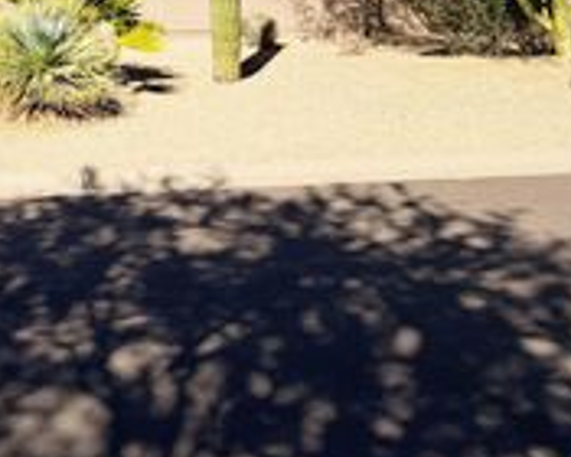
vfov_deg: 21.0
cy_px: -113
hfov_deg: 25.2
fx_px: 1132
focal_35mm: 67
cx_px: -134
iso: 50
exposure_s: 1/909
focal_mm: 5.23
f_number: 1.8
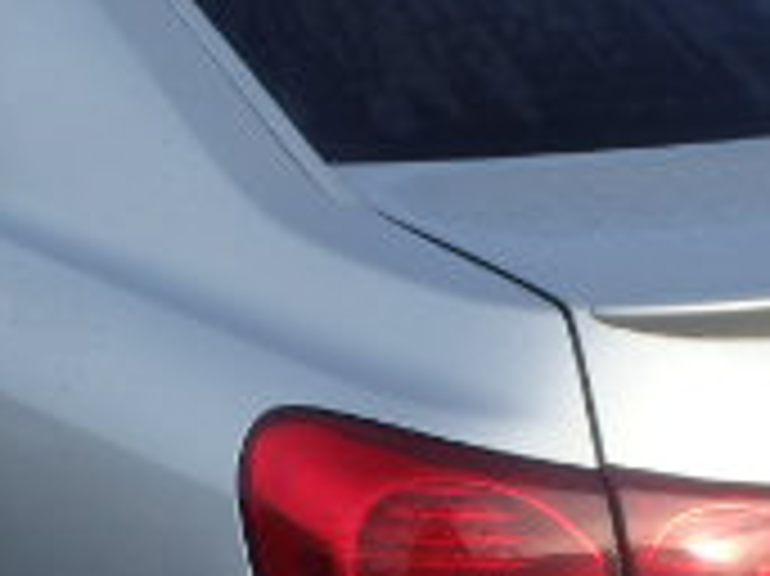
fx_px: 2334
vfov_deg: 14.0
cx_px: 306
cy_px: 500
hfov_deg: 18.7
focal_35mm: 105
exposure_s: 1/400
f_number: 3.9
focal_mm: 5
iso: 125
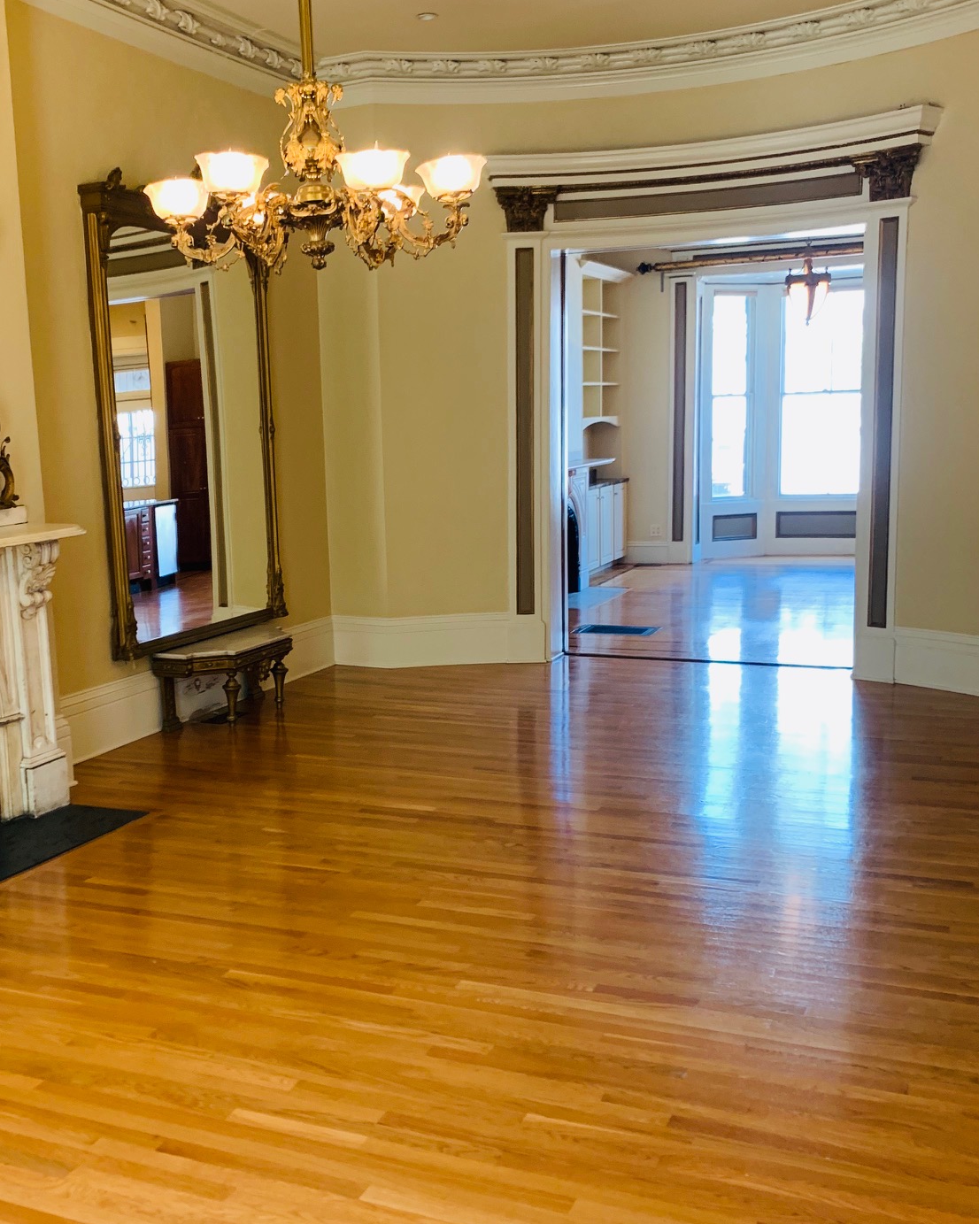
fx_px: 1340
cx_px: 358
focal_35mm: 37
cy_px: 650
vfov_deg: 49.1
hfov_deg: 39.8
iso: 125
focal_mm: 4.25
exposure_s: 1/60
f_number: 1.8
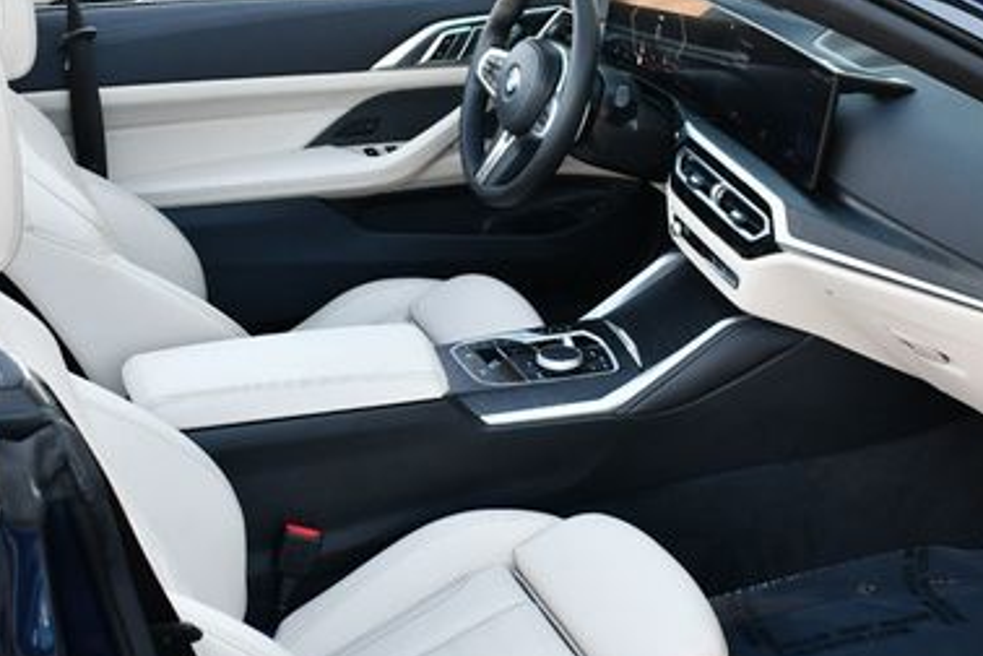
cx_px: 471
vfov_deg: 22.2
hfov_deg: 32.9
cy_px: 377
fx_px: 1666
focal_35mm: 61
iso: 450
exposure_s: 1/250
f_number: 3.5
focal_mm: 18
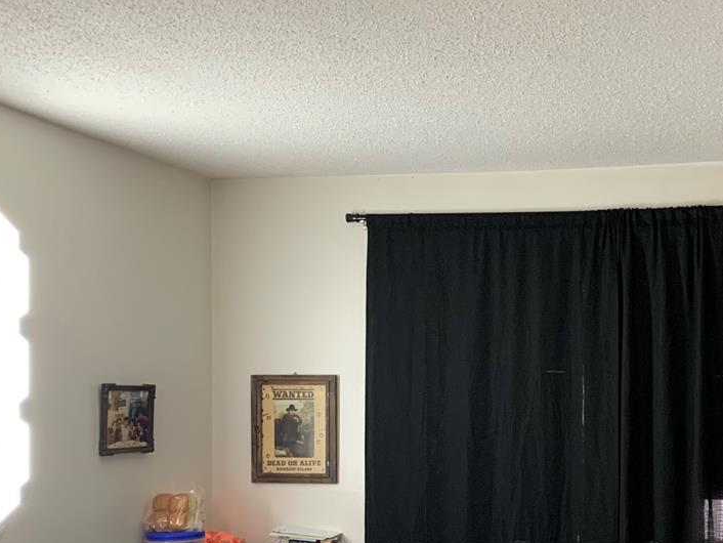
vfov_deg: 27.0
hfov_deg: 34.6
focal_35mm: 53
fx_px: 1107
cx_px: 615
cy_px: 436
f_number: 1.8
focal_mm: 4.25
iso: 250
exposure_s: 1/42
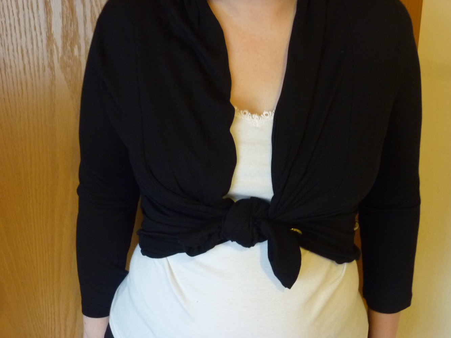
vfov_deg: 36.0
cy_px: 169
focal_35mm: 40
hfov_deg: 46.8
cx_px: 226
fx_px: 521
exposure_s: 1/4
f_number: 4
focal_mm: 7.2
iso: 400
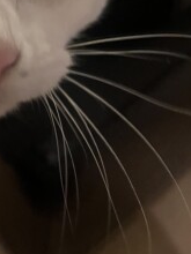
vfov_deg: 27.5
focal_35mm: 63
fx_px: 463
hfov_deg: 21.7
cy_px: -40
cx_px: -34
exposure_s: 1/33
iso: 500
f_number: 1.6
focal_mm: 5.1
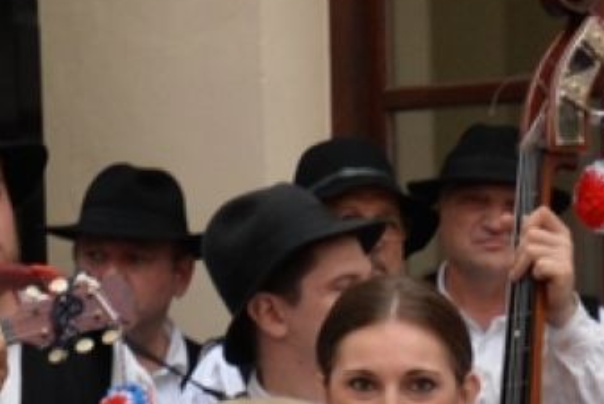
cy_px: 666
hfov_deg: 9.2
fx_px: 3609
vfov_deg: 6.3
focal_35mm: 215
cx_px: 1034
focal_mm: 29
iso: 1000
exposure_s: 1/320
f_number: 4
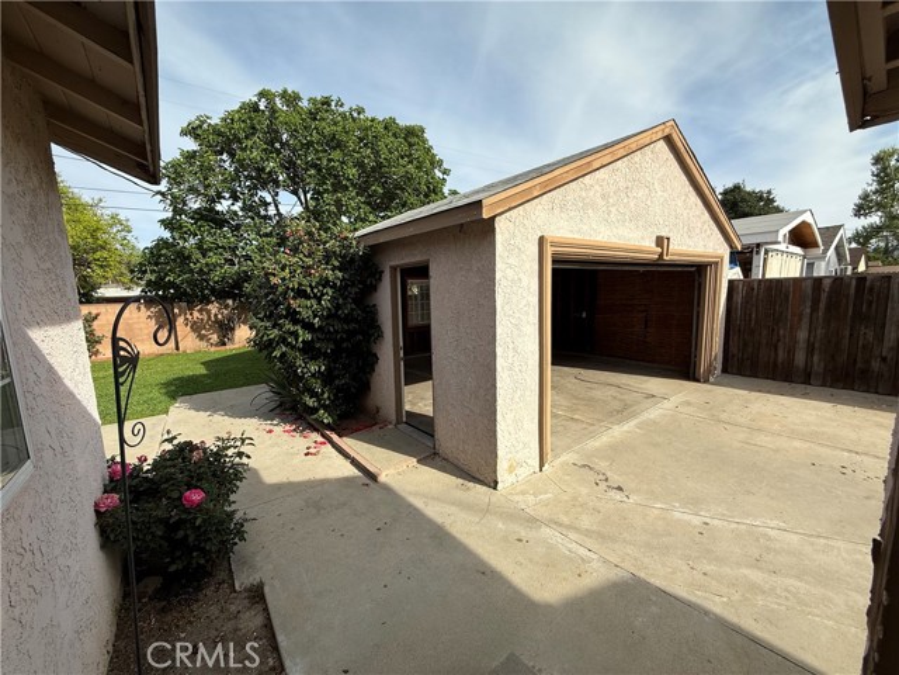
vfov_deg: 85.7
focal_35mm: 14
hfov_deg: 102.1
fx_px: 364
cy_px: 338
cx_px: 450
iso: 50
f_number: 2.2
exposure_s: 1/1399
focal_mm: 2.22
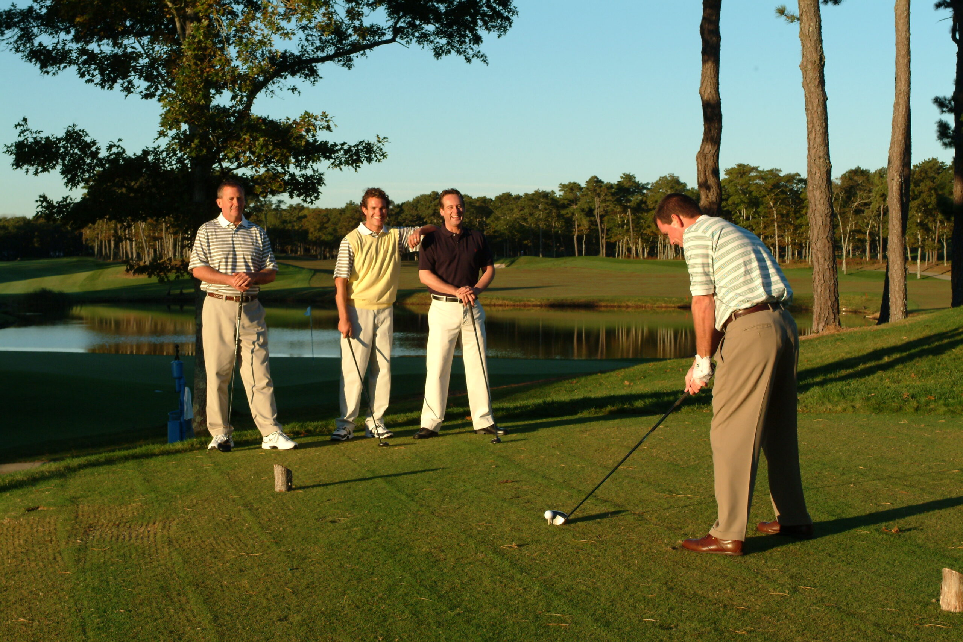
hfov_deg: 31.9
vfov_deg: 21.6
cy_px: 321
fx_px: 1685
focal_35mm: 63
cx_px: 482
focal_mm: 42
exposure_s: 1/350
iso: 400
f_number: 9.5
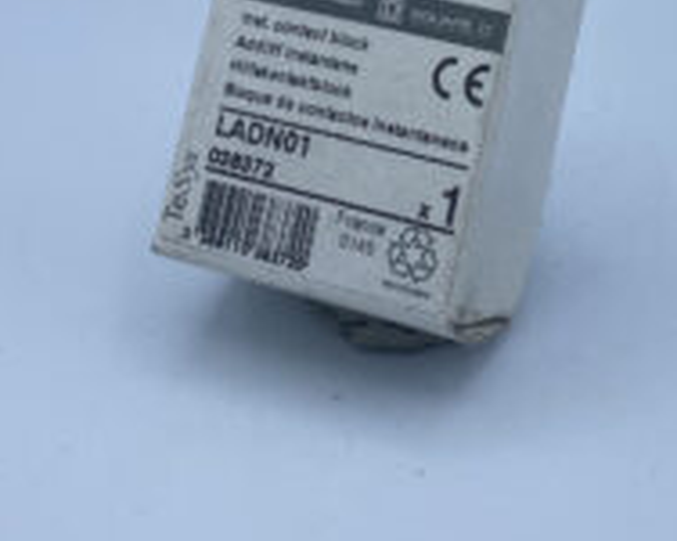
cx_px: 389
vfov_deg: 27.5
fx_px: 1081
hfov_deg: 34.7
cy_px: 112
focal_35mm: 54
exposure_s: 1/1727
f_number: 1.8
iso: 32
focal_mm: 4.25
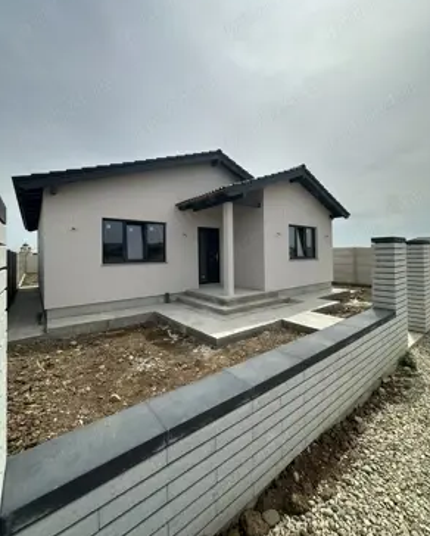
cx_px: 219
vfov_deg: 96.6
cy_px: 250
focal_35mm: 15
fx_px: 238
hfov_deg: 84.1
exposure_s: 1/3205
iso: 50
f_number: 2.2
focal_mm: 2.22
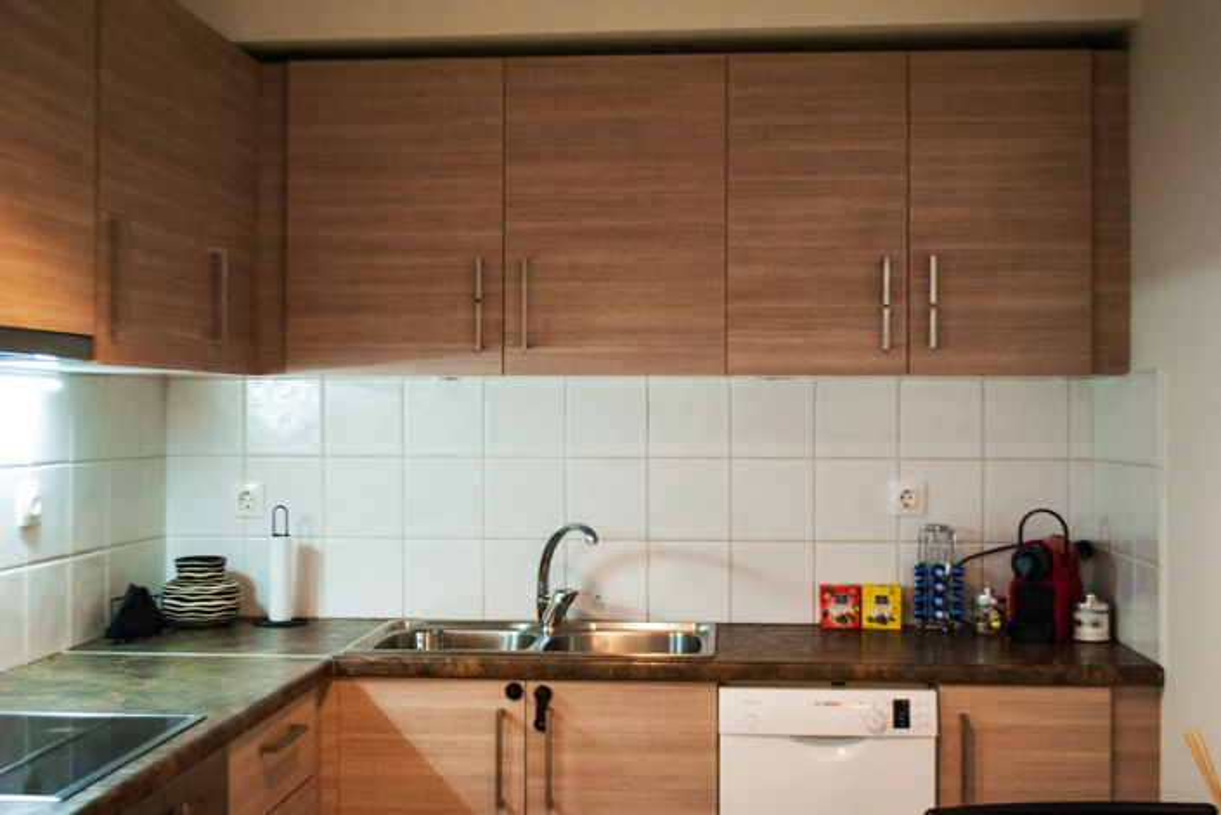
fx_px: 1527
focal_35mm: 45
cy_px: 408
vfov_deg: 29.9
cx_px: 610
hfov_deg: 43.6
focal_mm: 30
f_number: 5
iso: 800
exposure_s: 1/8
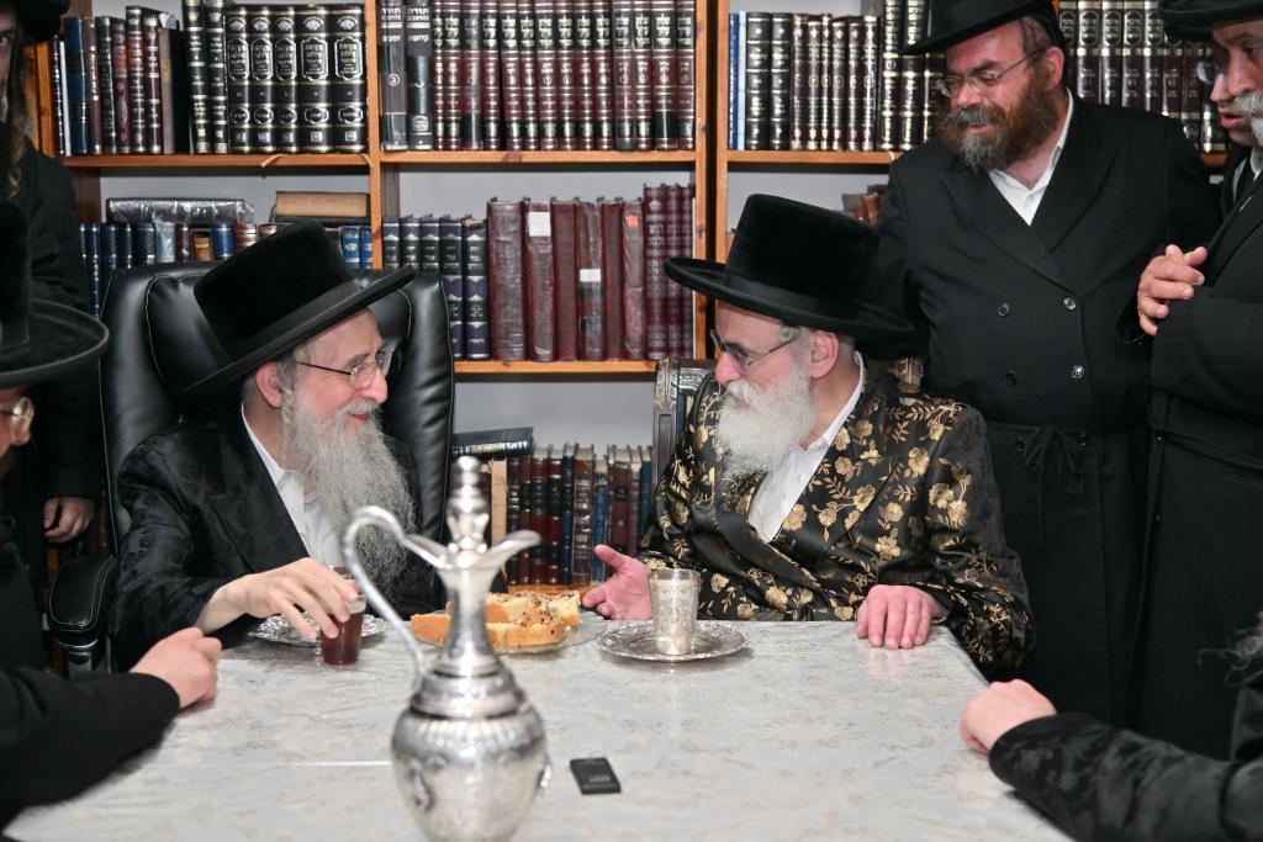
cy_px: 421
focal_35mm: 50
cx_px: 632
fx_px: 1754
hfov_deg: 39.6
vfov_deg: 27.0
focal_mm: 50
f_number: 4
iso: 400
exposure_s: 1/200
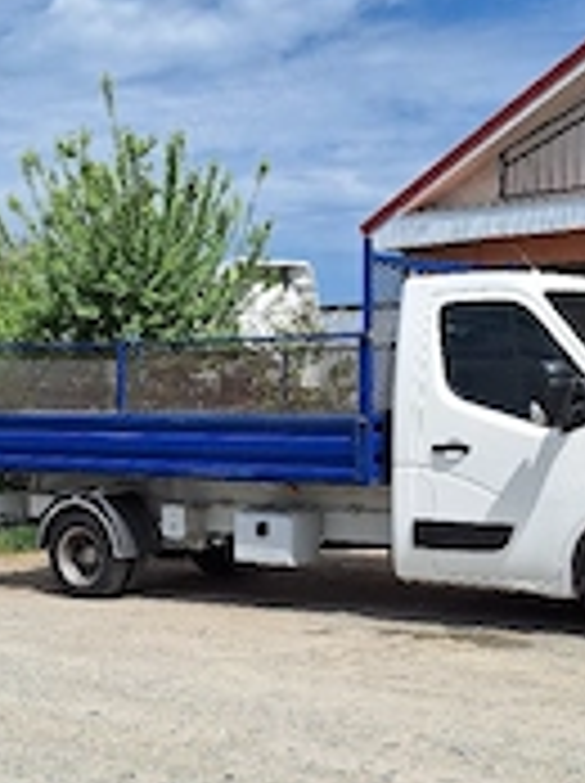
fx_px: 1197
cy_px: 522
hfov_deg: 27.5
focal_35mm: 53
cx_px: 315
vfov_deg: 35.9
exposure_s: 1/5000
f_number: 1.8
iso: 40
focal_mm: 5.54
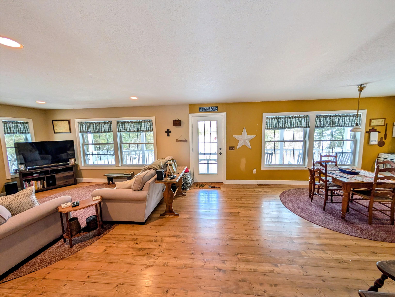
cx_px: 198
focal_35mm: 12
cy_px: 148
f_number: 1.7
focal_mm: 2.02
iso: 68
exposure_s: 1/90.1
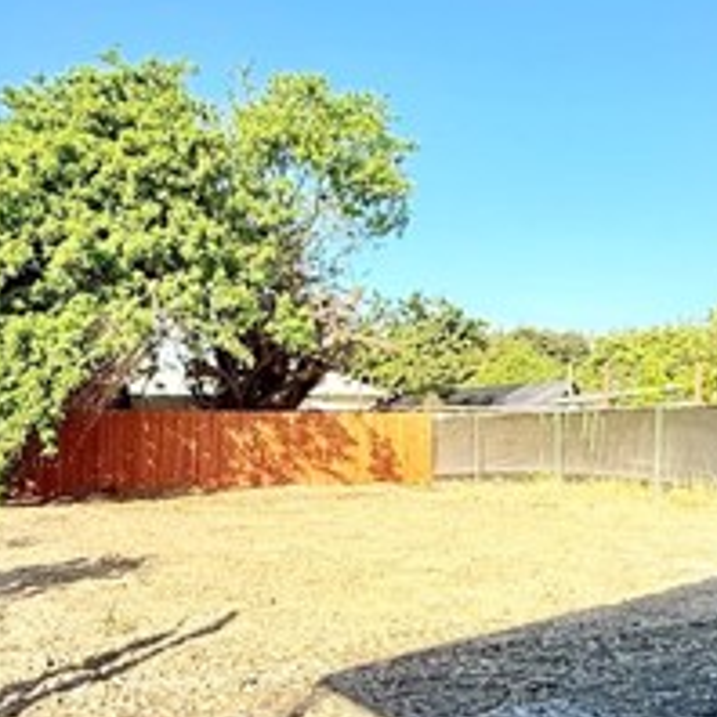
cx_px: 420
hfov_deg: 41.7
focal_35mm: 40
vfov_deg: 41.4
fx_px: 937
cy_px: 471
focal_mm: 2.22
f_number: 2.2
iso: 50
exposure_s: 1/1497
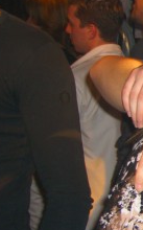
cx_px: 297
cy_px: 129
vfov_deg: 18.9
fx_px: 688
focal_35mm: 110
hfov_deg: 10.7
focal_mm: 7.9
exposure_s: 1/60
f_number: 2.8
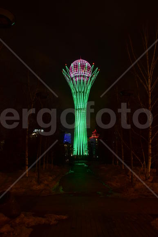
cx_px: 79
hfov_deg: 48.0
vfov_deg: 67.4
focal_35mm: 27
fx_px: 178
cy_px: 118
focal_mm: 18
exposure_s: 5
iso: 100
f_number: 10
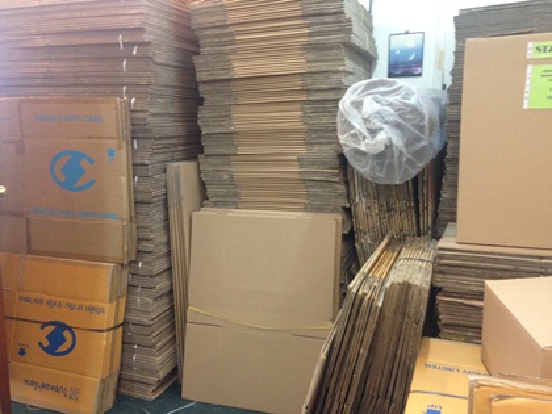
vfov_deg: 42.9
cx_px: 276
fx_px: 526
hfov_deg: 55.4
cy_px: 207
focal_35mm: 33
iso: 200
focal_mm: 4.12
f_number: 2.4
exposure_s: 1/20
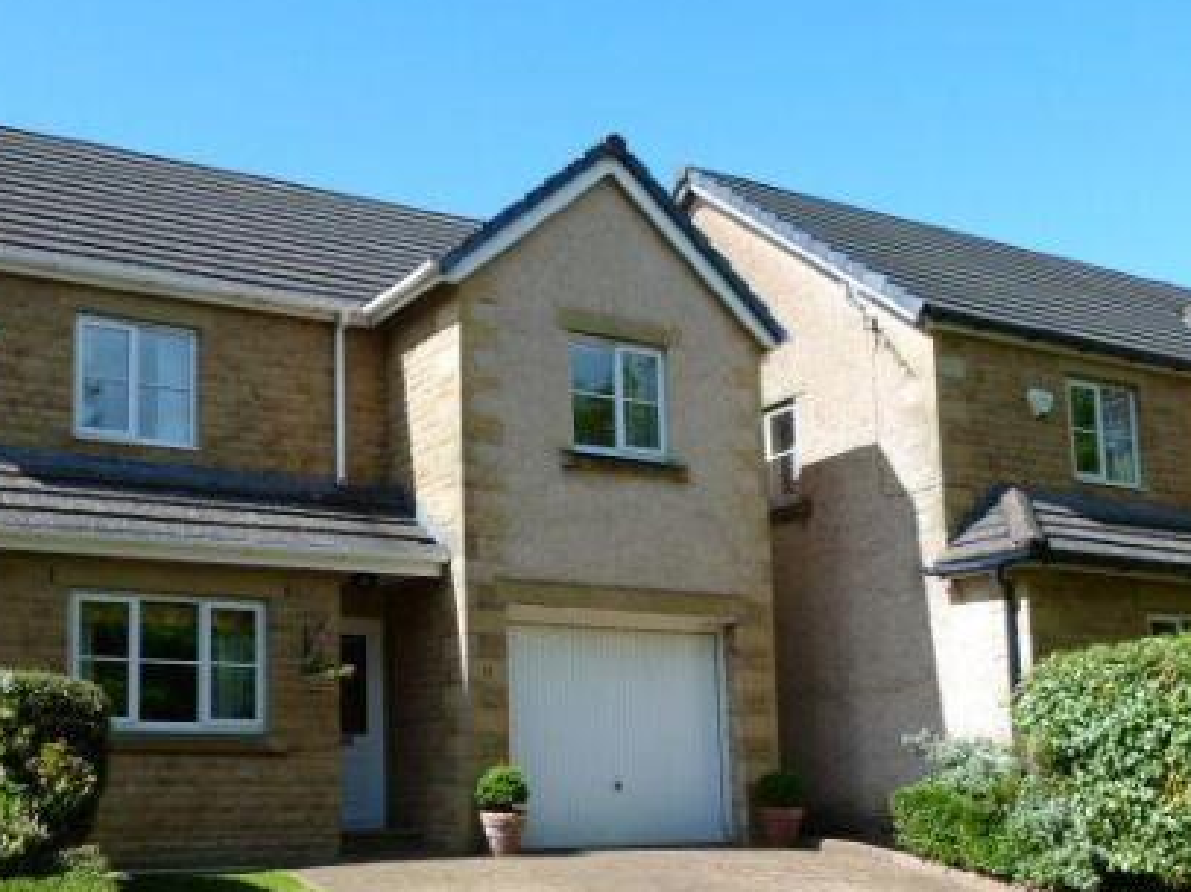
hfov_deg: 43.5
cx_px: 437
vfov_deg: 33.2
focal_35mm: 43
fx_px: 1479
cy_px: 619
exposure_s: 1/640
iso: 100
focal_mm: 5.3
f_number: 4
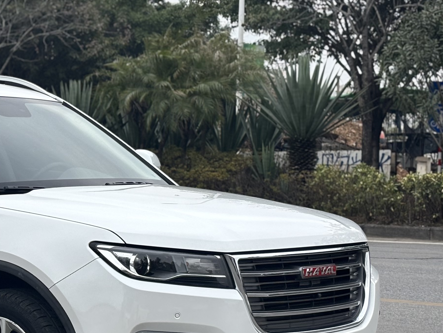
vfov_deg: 12.8
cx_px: -7
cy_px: 210
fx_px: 1485
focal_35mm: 116
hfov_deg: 16.6
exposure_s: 1/1458
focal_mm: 5.96
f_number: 1.6
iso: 32
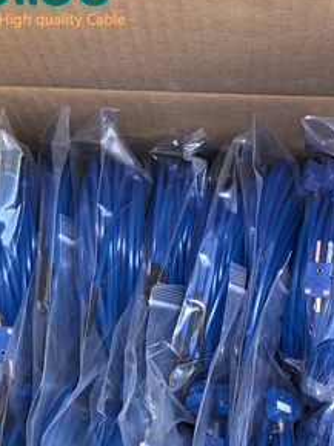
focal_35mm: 87
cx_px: 245
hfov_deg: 16.9
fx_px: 1121
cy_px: 368
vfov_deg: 22.2
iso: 640
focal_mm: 6.98
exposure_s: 1/39.9
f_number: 1.4
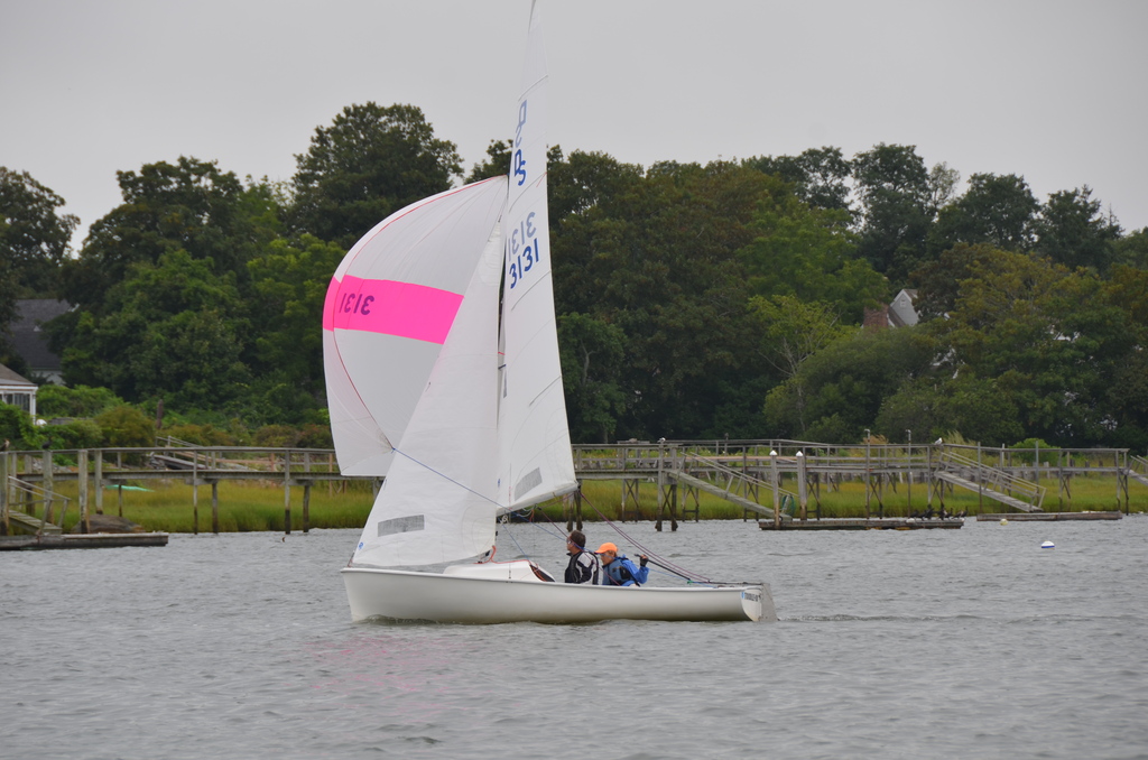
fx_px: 8114
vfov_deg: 5.4
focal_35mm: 255
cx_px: 574
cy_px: 380
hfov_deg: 8.1
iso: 100
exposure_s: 1/250
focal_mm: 170
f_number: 8
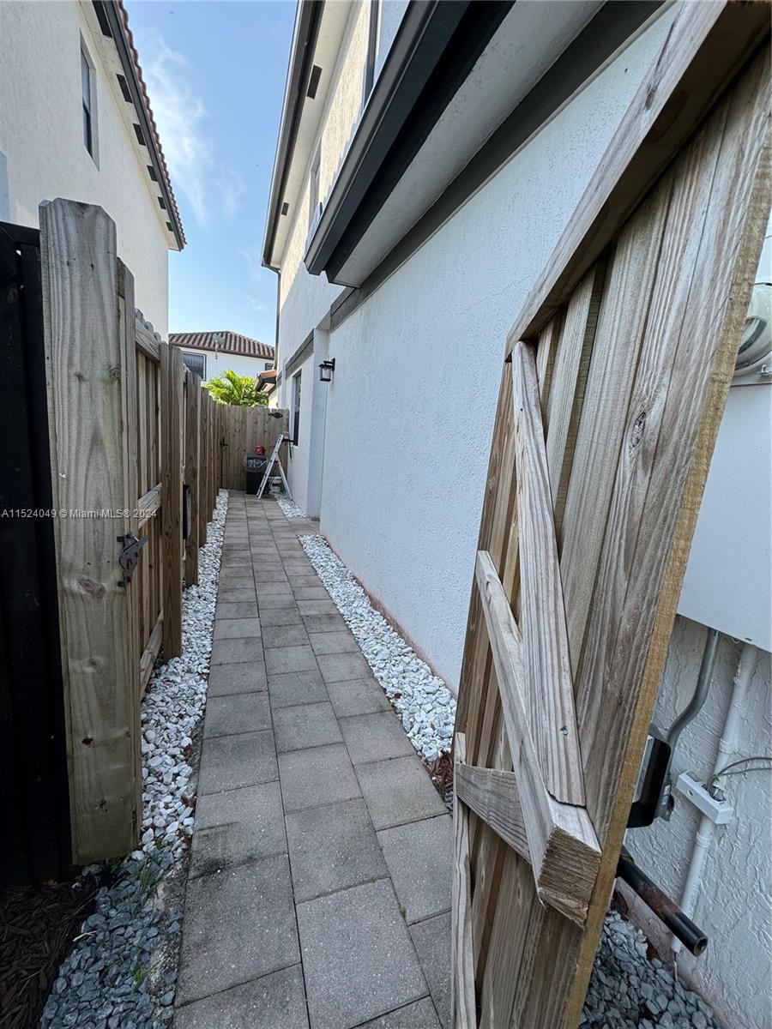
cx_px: 386
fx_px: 416
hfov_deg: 85.7
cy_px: 514
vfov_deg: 102.1
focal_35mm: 14
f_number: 2.2
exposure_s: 1/443
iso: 40
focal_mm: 2.22
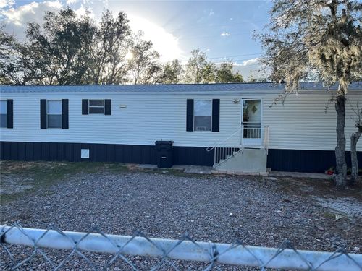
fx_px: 272
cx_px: 181
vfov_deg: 53.1
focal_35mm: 26
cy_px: 136
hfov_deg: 67.3
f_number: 1.6
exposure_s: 1/1106
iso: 50
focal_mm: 5.1
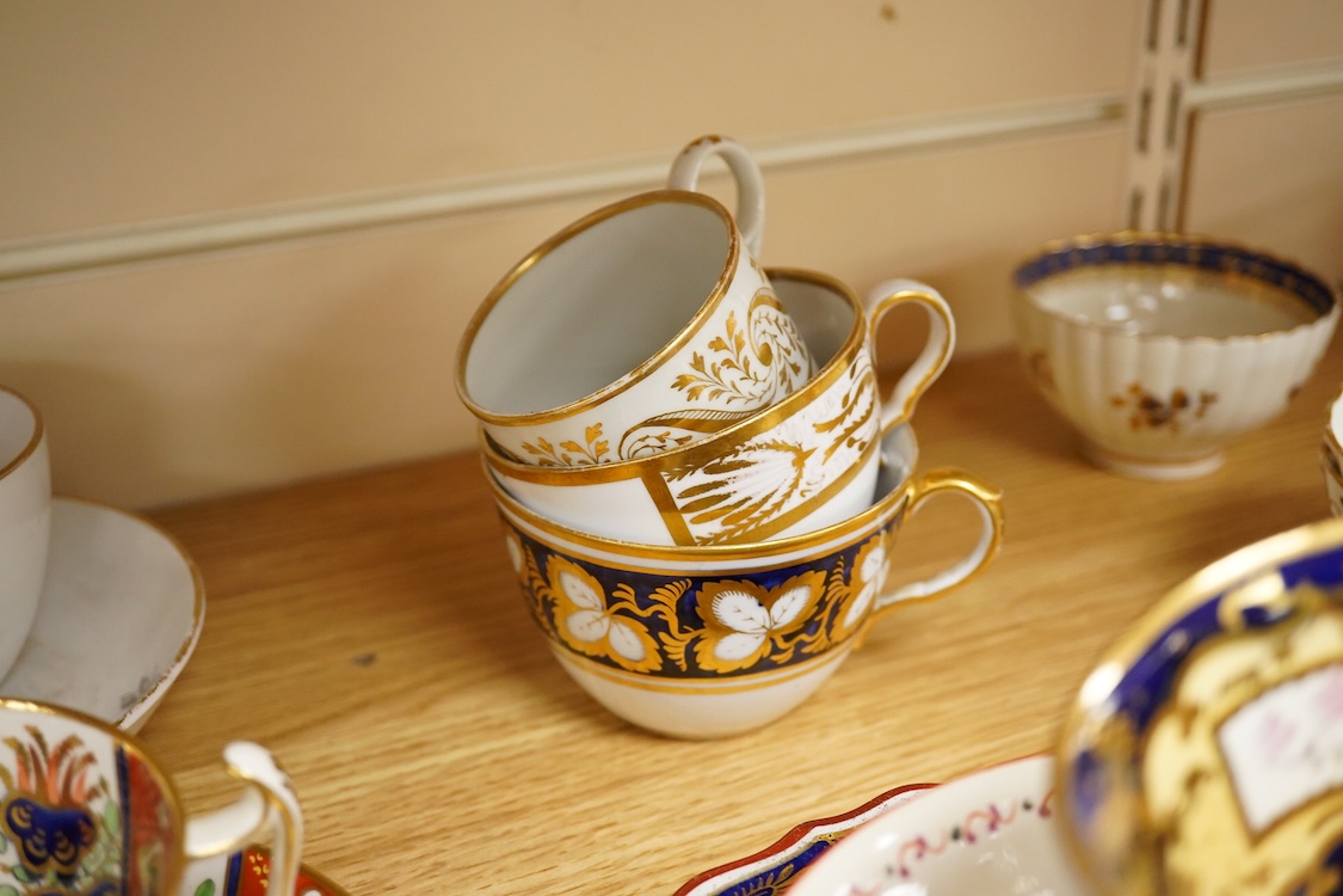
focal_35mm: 45
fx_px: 1679
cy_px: 448
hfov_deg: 43.6
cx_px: 672
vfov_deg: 29.9
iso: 2500
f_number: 6.3
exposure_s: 1/160
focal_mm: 30
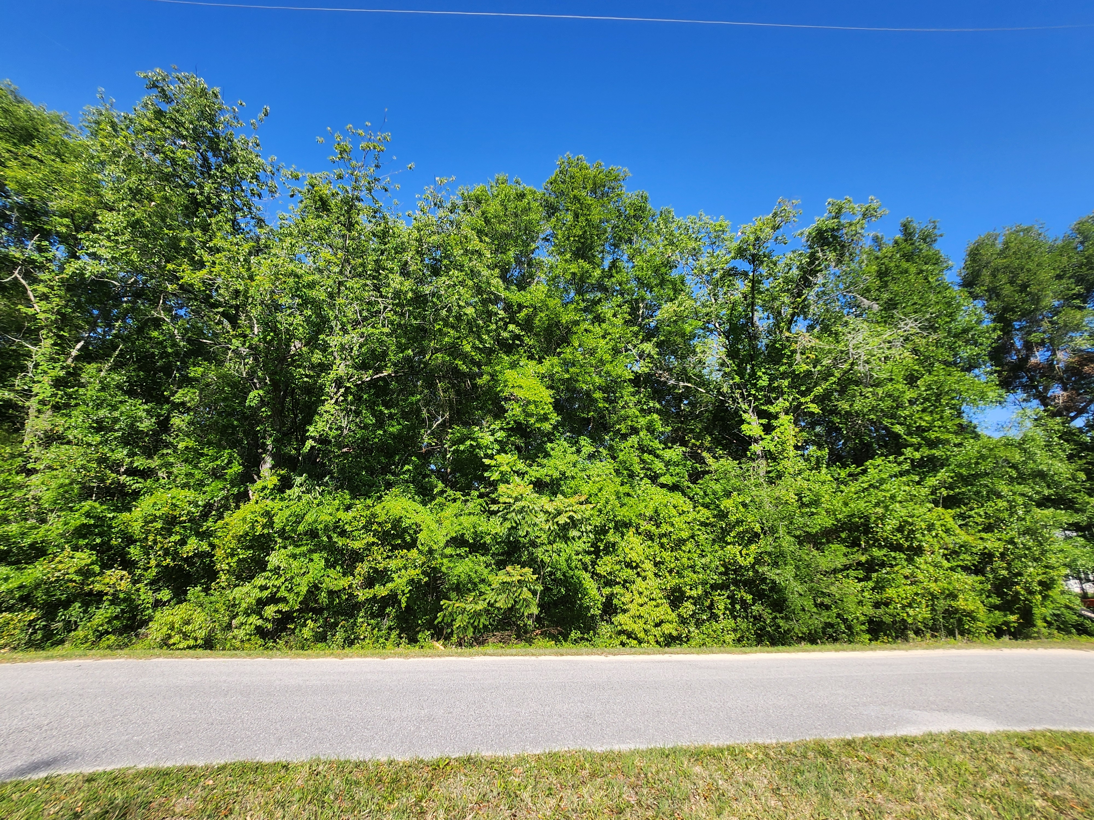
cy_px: 410
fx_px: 411
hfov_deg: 106.2
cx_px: 547
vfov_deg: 89.9
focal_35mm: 13
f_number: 2.2
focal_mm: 1.7
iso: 32
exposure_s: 1/792
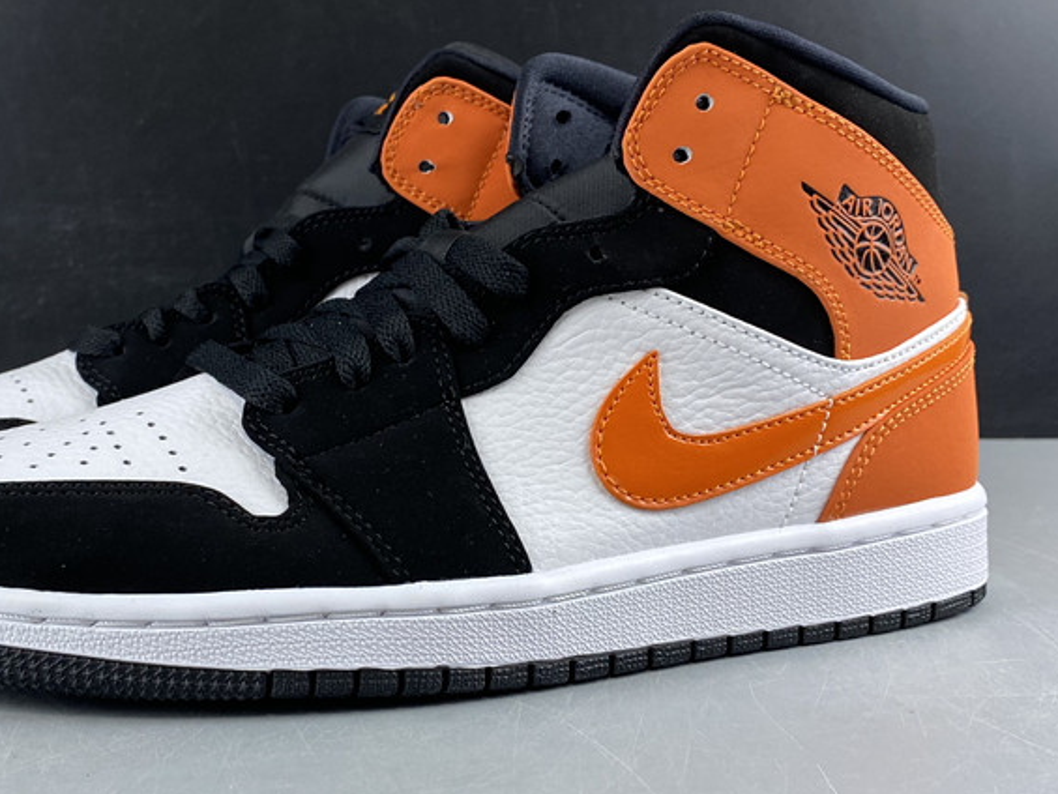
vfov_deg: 31.5
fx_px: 1406
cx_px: 358
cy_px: 382
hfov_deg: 40.7
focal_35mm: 46
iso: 50
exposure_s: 1/100
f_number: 1.8
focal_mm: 4.25
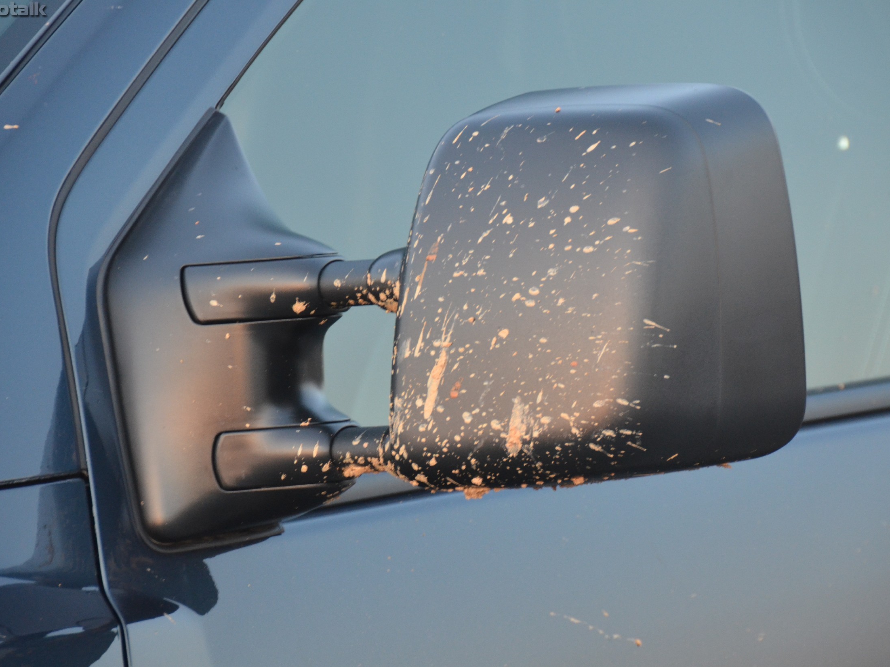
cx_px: 461
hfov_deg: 9.0
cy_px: 334
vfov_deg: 6.7
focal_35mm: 221
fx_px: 5670
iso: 1600
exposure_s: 1/80
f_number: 5.6
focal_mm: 135
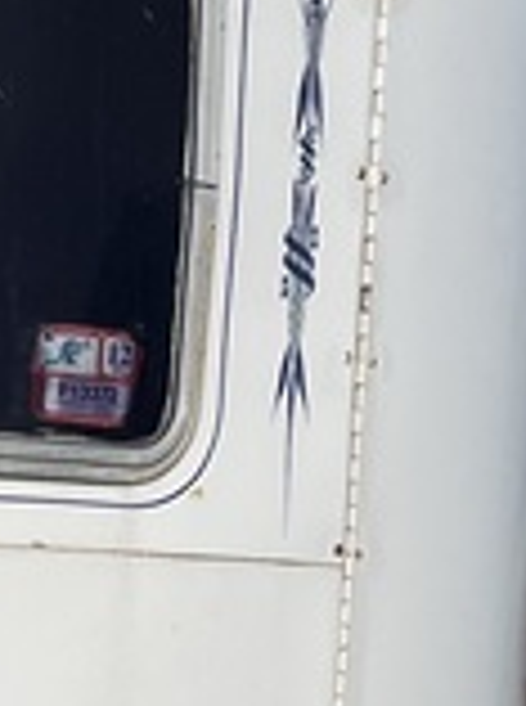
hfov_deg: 8.7
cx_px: -229
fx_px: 3377
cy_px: 1061
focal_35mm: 166
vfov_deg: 11.4
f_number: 1.6
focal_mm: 5.1
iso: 50
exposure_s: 1/6173
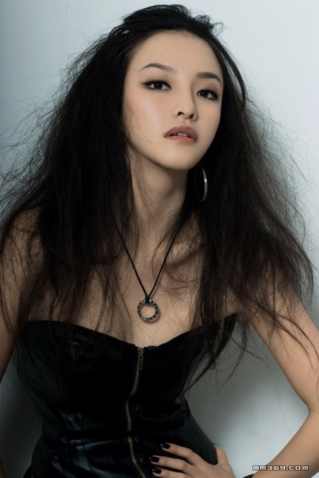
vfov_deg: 17.1
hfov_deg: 11.4
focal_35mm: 120
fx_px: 1592
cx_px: 160
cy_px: 239
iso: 100
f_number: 9
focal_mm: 80
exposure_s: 1/100
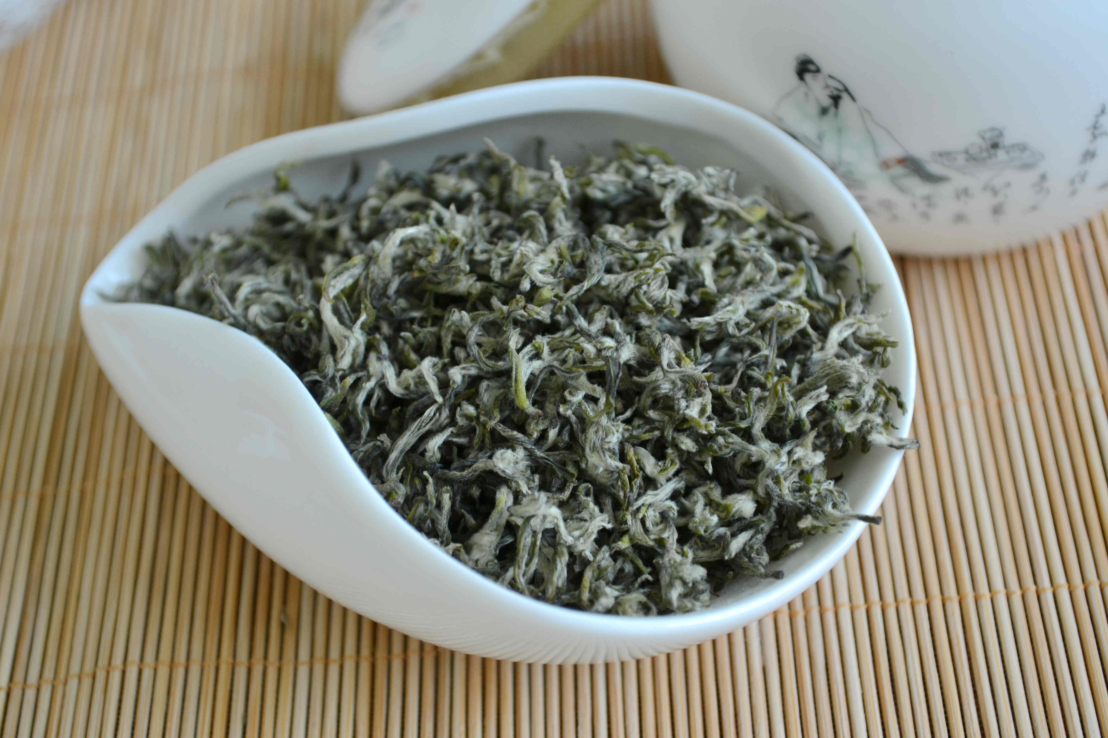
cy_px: 369
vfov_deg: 18.9
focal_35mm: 72
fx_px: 2216
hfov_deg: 28.1
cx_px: 554
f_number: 5.3
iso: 400
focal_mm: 48
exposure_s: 1/50
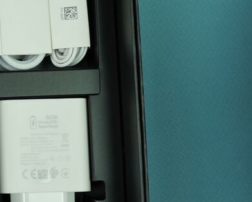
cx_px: -46
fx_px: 619
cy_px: 105
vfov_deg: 18.5
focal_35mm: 83
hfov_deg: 21.4
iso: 640
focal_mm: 36
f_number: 6.3
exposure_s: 1/160
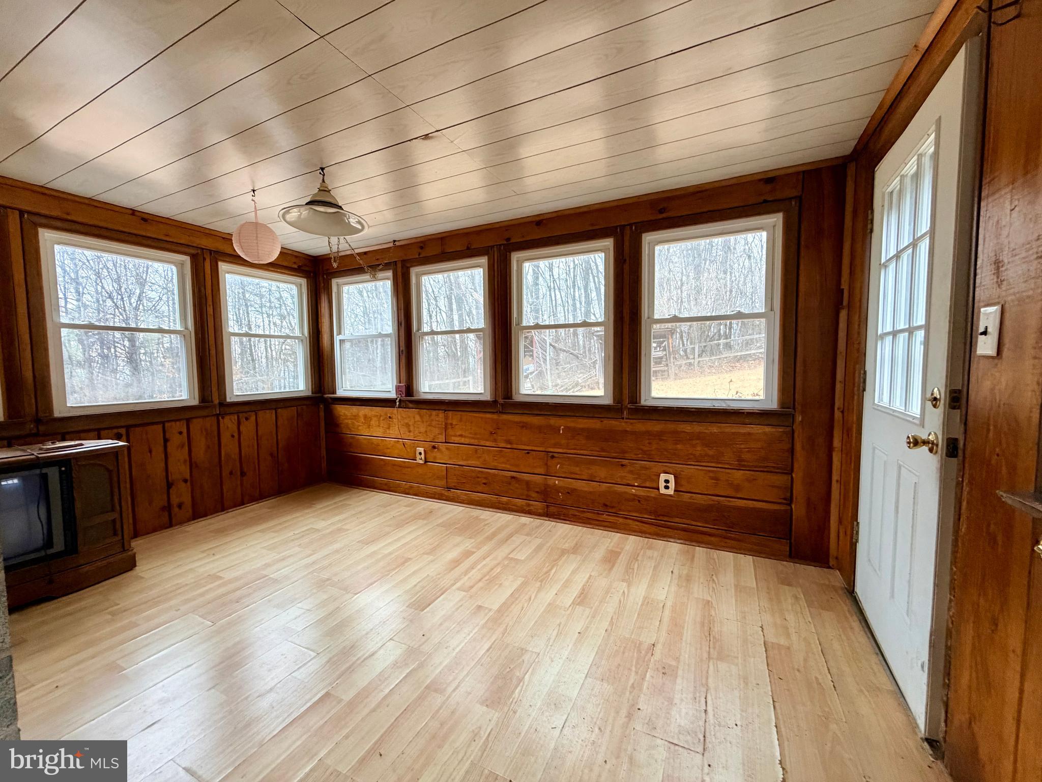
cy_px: 391
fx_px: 421
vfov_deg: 85.7
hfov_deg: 102.1
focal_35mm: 14
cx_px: 521
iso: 320
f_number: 2.2
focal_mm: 2.22
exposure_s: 1/83
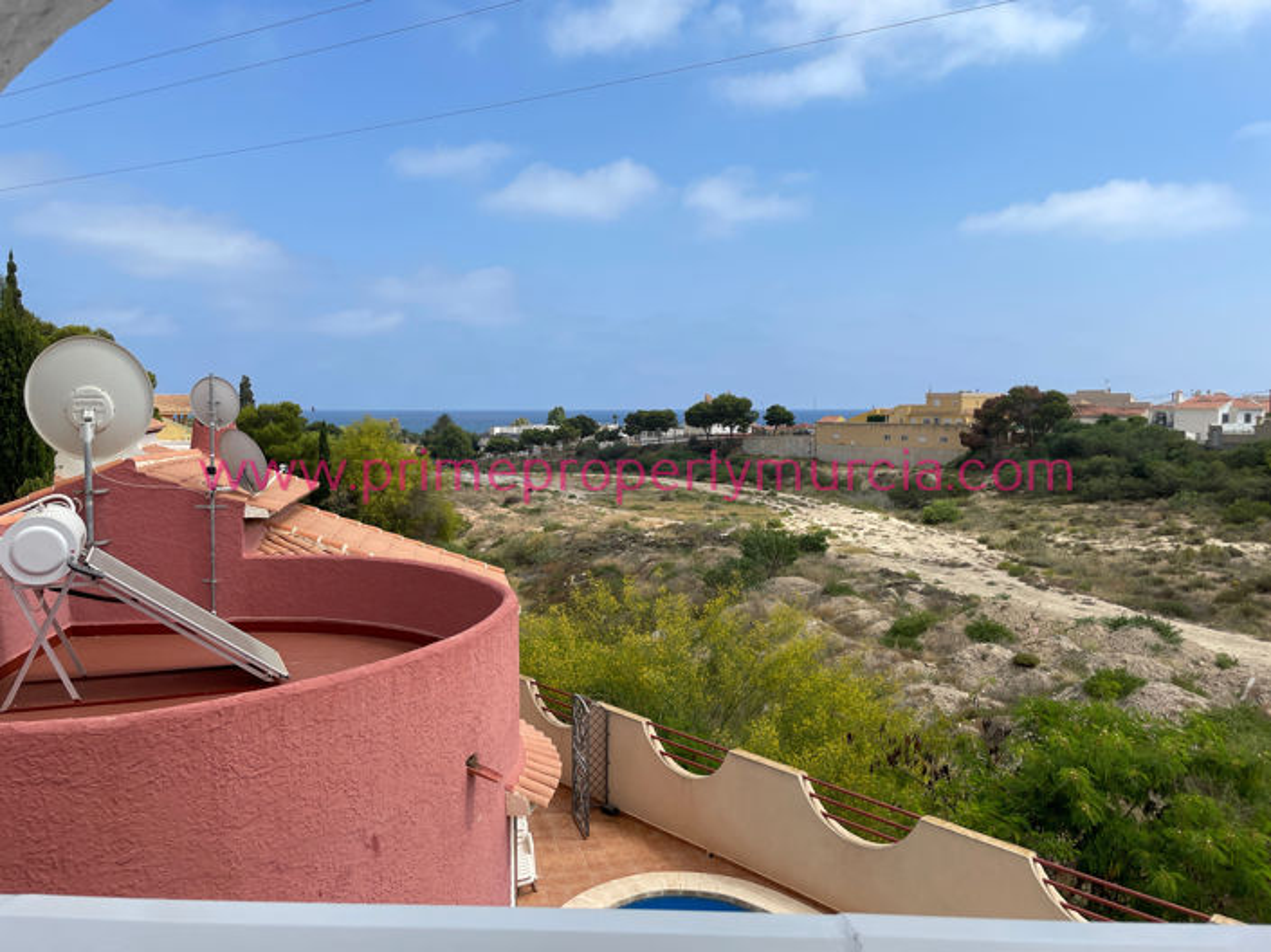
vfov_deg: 53.0
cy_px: 476
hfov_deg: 67.3
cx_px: 636
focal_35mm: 26
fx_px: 954
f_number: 1.6
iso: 32
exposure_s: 1/4000
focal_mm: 4.2
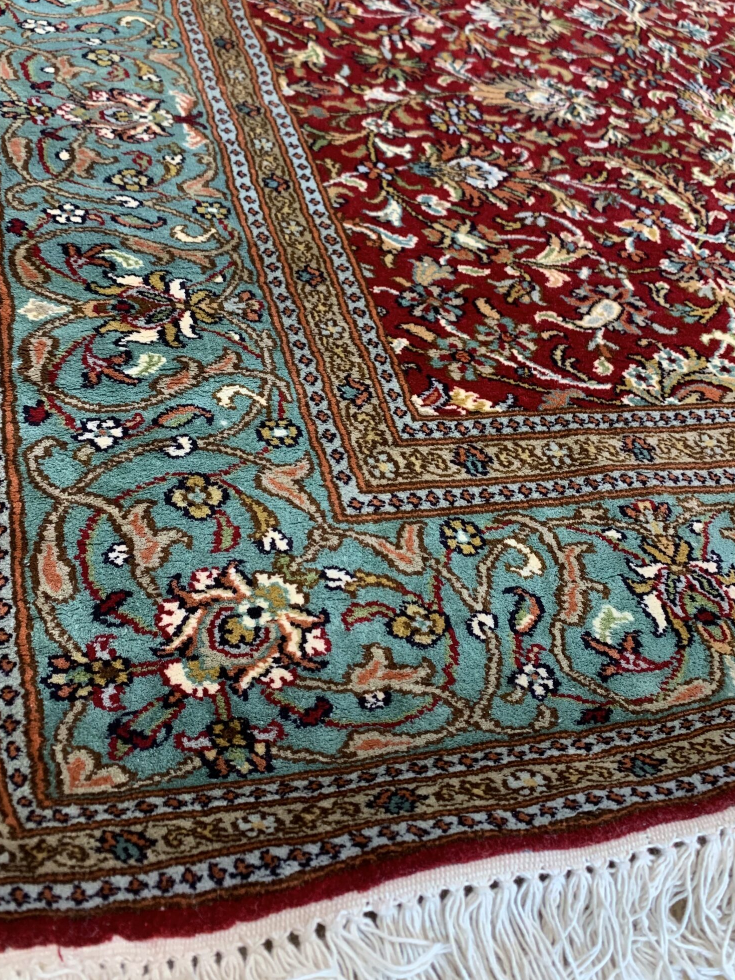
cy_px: 391
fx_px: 963
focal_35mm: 34
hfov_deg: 41.8
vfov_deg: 53.6
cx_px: 363
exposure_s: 1/60
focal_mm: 4.25
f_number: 1.8
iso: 200
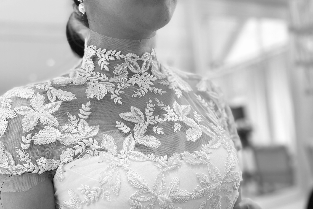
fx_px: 322
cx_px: 156
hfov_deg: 51.9
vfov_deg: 34.8
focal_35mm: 37
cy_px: 167
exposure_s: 1/100
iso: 50
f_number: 1.8
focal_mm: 4.25
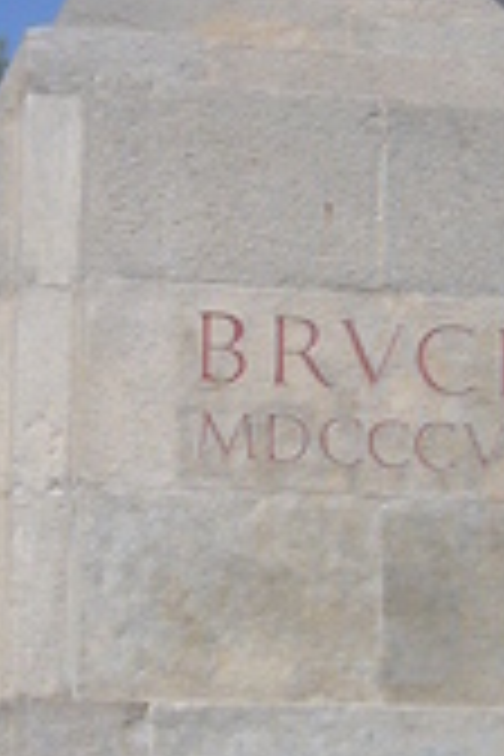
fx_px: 2562
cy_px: 140
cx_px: 284
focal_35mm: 122
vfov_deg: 16.6
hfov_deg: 11.2
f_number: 5.6
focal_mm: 4.9
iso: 80
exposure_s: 1/500
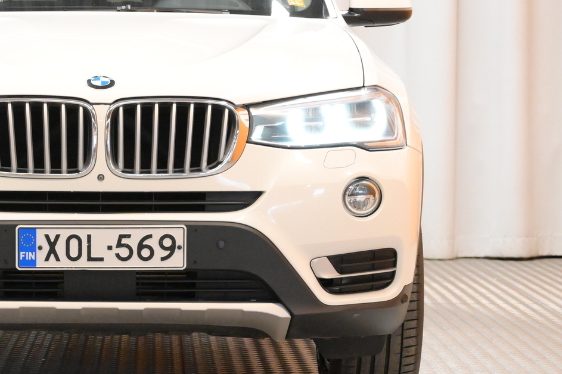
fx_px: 2575
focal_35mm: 165
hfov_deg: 12.4
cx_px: 95
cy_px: 120
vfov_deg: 8.3
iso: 6400
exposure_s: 1/320
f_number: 4.5
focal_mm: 64
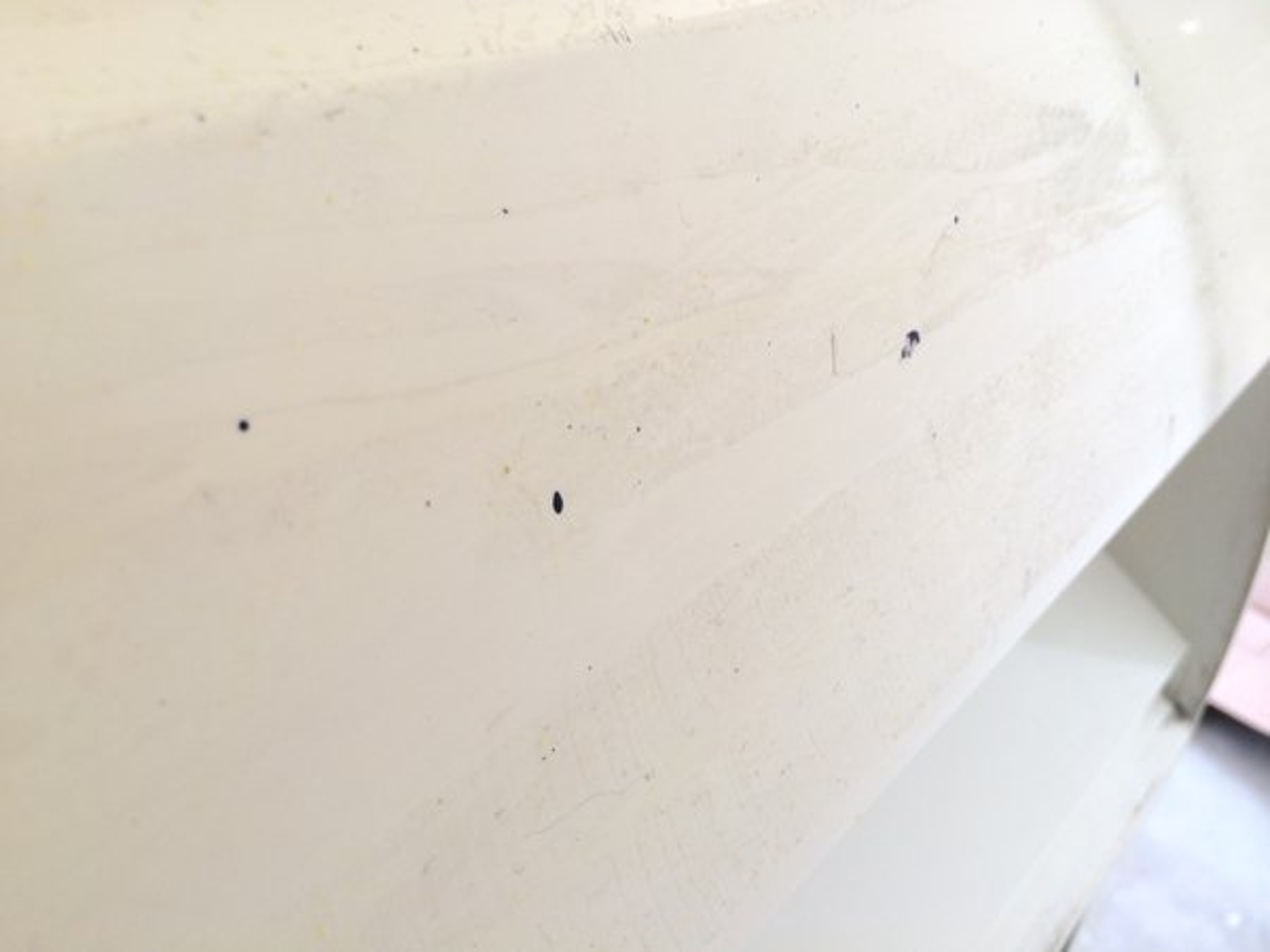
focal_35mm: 29
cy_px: 476
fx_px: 1064
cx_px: 635
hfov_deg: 61.7
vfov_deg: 48.2
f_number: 2.2
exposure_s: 1/161
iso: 32
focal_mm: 4.15
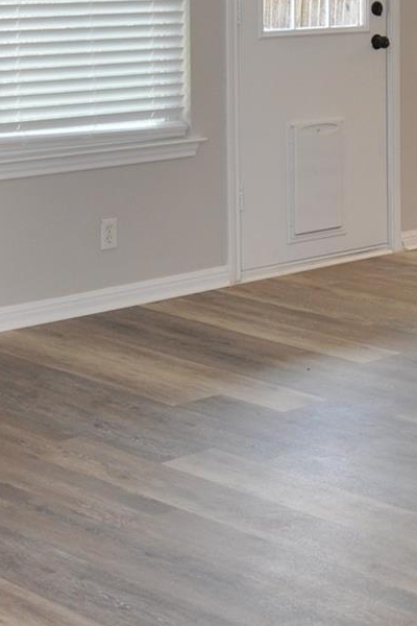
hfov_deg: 13.4
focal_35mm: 92
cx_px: 754
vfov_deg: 21.4
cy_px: -4
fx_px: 1598
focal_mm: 18
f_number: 5.6
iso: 400
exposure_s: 1/125
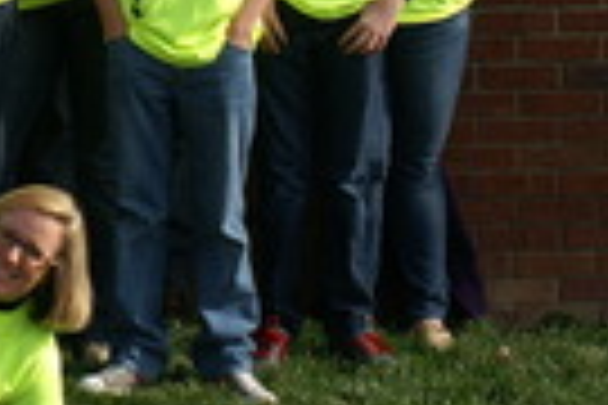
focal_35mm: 175
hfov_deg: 11.4
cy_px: -97
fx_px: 2950
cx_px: -221
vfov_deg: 7.8
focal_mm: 35
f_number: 9
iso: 100
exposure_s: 1/250
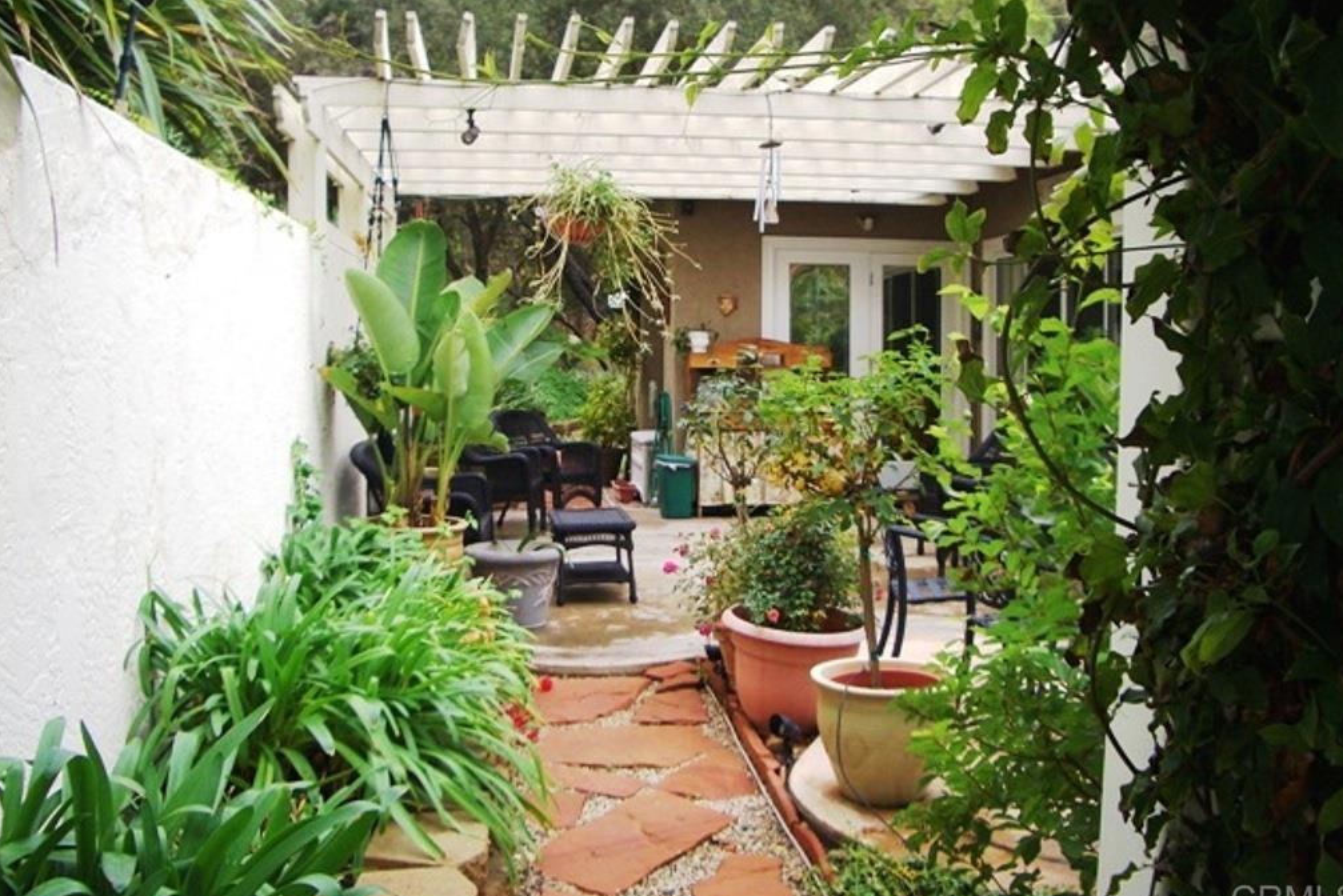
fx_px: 1381
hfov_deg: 51.9
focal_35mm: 37
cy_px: 404
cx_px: 679
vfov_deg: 35.9
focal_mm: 5.8
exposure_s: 1/80
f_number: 2.6
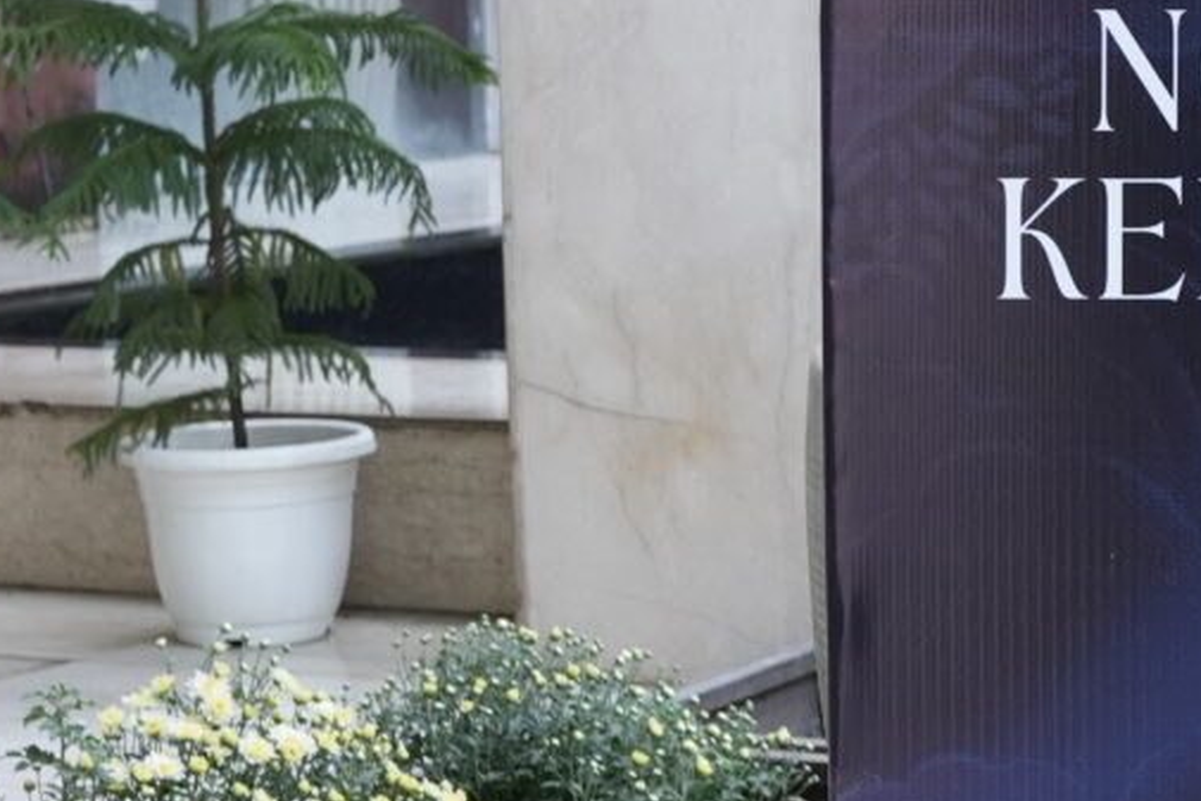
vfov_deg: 9.1
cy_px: 217
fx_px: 5024
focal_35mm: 151
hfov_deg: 13.0
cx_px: 1681
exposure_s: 1/125
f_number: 4.5
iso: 400
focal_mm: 29.7
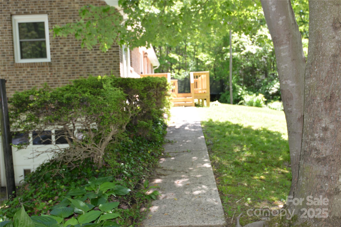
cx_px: 170
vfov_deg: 43.6
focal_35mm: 30
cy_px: 114
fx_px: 284
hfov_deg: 61.9
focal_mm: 30
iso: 200
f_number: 4
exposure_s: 1/160
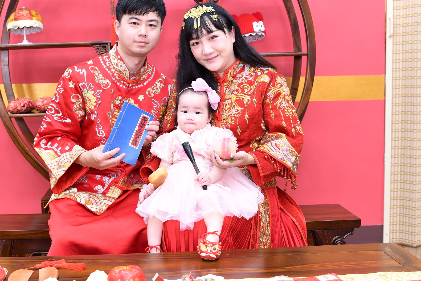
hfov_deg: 41.6
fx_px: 550
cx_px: 161
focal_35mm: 47
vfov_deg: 28.6
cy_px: 134
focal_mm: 35
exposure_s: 1/200
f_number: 4.5
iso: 1000
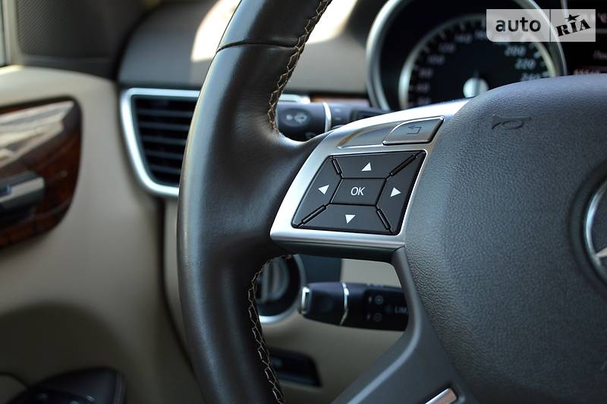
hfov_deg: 41.1
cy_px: 202
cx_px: 304
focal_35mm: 48
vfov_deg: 28.0
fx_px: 809
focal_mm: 32
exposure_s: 1/100
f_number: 4.8
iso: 400
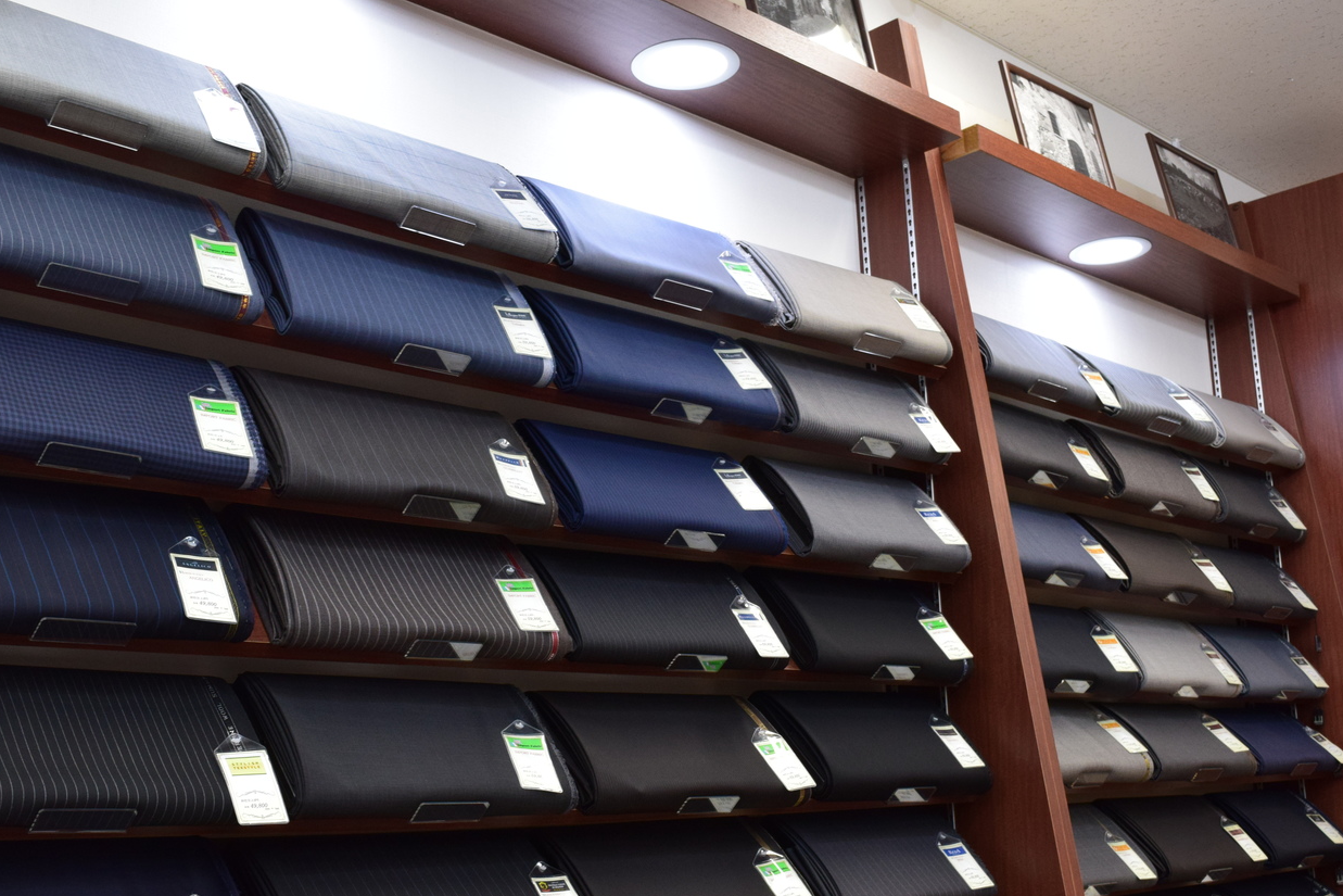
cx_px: 649
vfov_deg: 31.1
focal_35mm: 43
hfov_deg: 45.4
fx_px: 1604
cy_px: 534
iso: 1250
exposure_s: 1/60
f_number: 8
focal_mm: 24
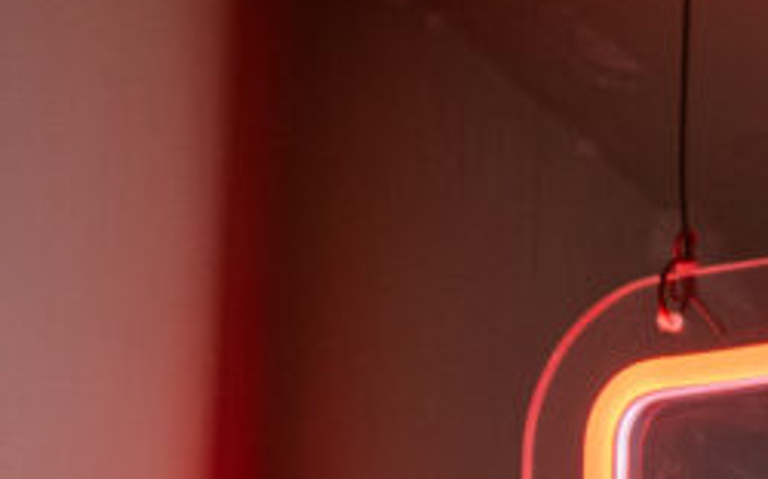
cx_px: 1447
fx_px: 6946
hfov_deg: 6.2
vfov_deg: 4.0
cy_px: 372
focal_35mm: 332
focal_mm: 35
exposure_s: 1/160
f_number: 5.6
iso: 640
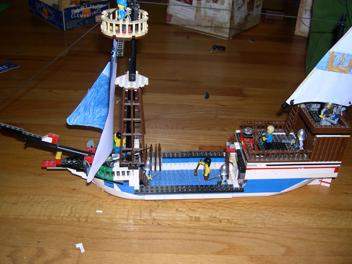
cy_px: 132
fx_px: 386
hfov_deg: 49.0
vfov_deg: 37.7
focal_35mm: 38
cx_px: 176
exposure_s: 1/60
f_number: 2.8
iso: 100
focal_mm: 8
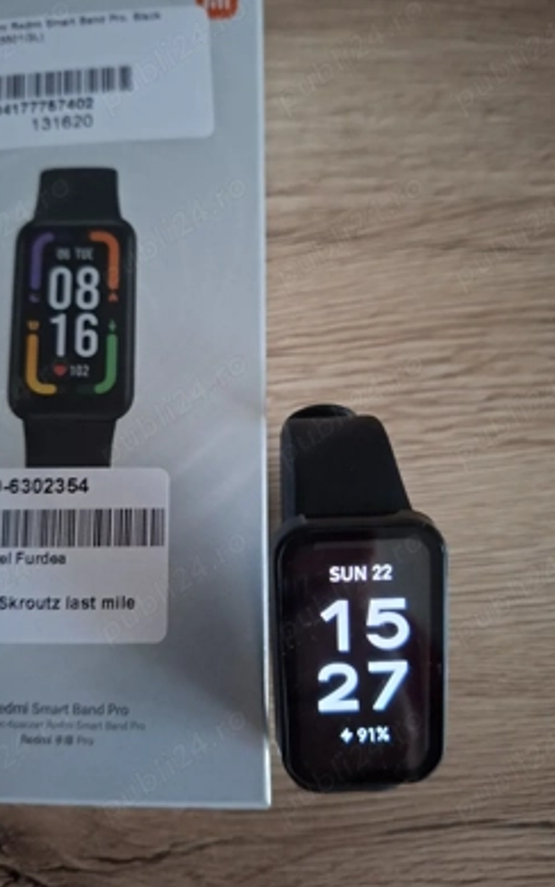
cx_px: 218
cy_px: 437
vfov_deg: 72.5
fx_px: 605
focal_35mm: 25
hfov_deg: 49.0
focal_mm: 5.54
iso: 400
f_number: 1.8
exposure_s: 1/24
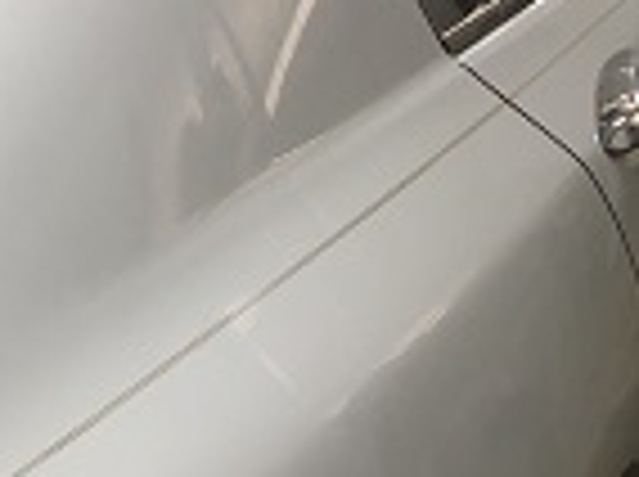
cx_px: 40
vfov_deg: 15.6
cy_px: 146
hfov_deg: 20.4
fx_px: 1732
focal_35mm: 94
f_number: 2.2
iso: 25
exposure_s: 1/40
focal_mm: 4.15
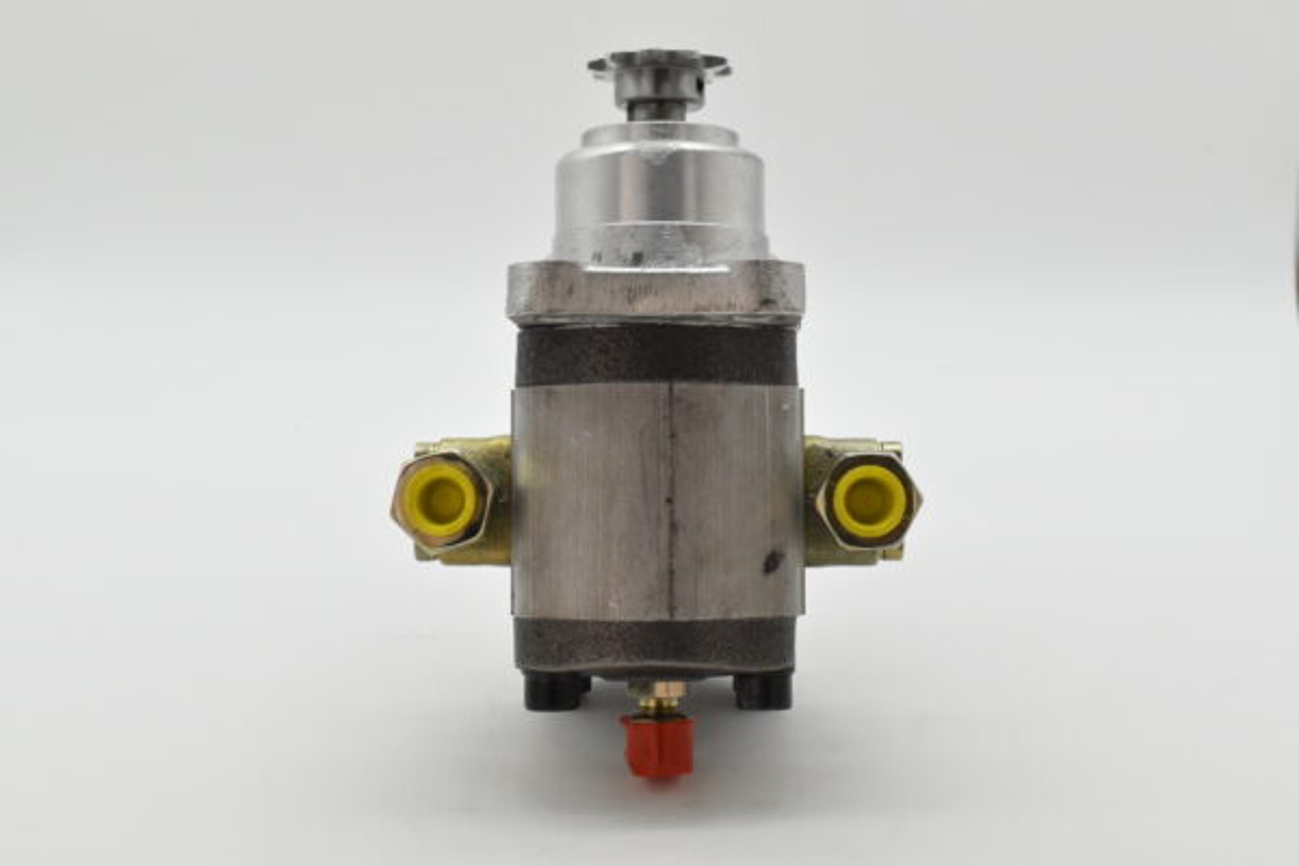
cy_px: 433
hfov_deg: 36.9
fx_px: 1948
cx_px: 650
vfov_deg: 25.1
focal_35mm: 54
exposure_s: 1/1600
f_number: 8
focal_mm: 36
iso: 1600
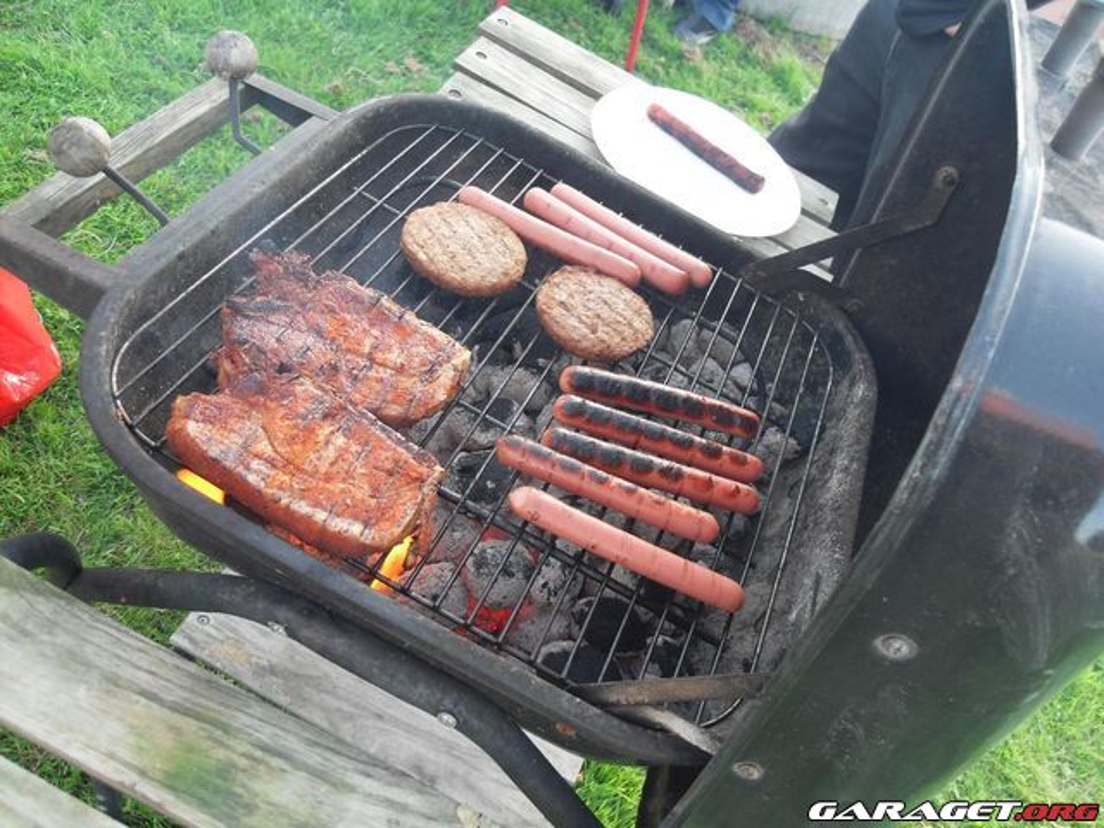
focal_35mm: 28
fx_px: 893
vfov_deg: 49.7
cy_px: 414
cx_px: 552
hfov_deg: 63.4
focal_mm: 6
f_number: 2.8
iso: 100
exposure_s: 1/45
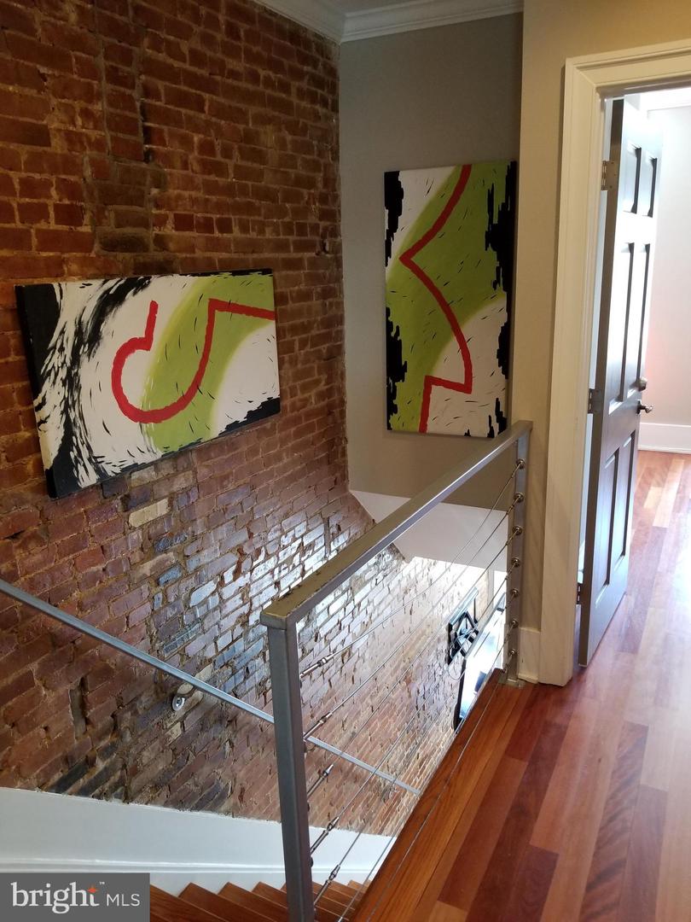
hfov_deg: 53.1
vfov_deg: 67.3
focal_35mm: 26
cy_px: 461
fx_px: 692
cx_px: 346
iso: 200
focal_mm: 4.3
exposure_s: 1/40
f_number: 1.7
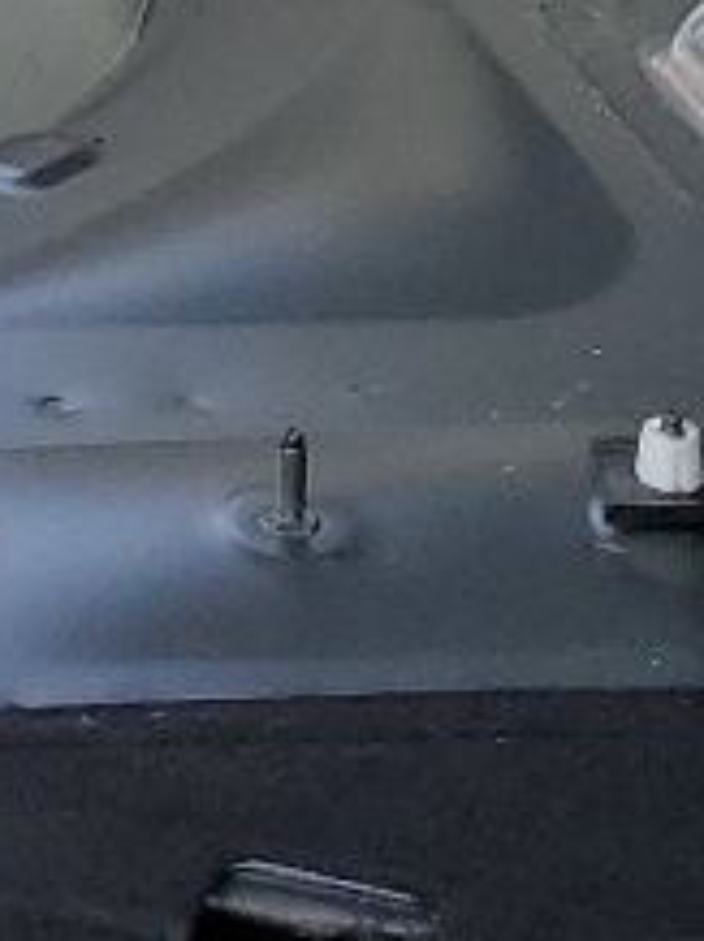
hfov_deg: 7.4
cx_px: -816
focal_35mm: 191
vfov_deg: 9.1
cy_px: -1433
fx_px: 5189
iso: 50
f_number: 1.5
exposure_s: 1/125
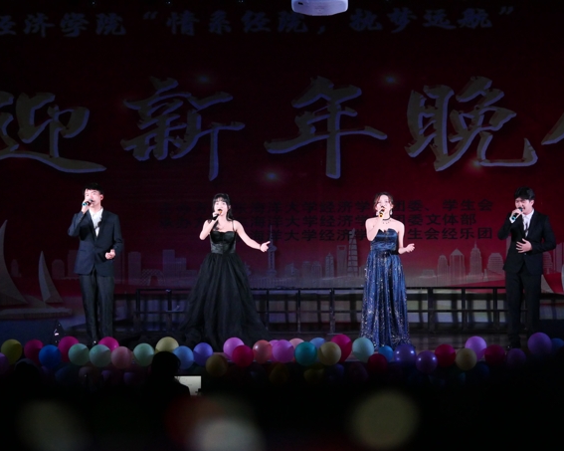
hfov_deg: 18.3
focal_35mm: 105
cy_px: 226
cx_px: 281
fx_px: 1752
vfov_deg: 14.7
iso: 3200
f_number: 4.2
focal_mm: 50
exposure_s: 1/320
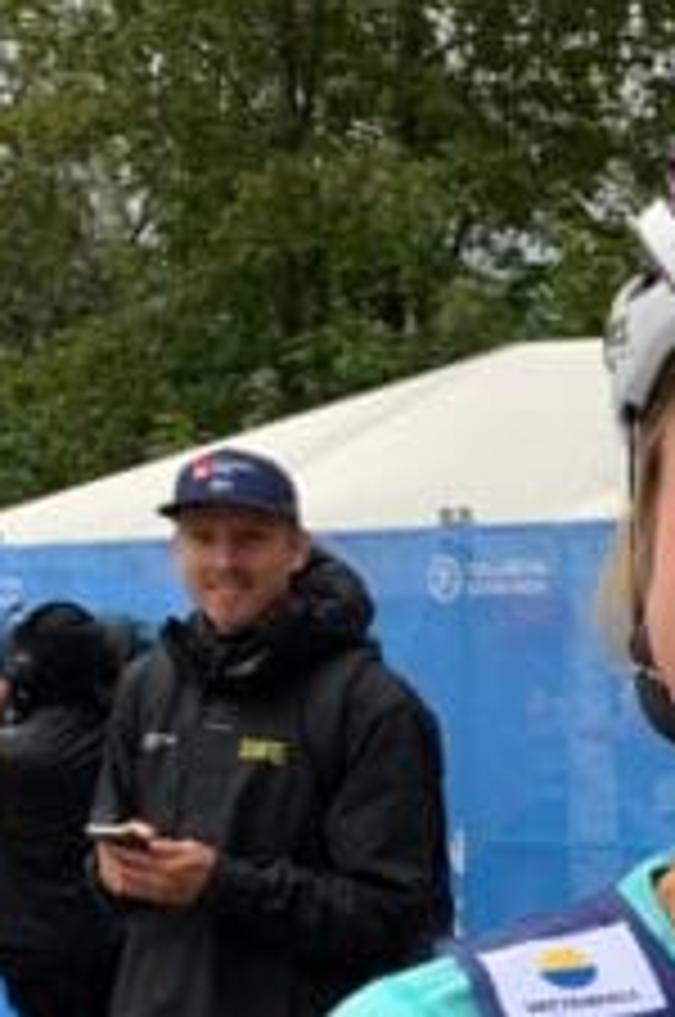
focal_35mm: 92
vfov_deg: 21.8
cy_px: 842
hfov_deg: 13.7
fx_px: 2595
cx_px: 1102
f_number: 1.8
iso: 25
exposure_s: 1/251
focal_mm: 4.25
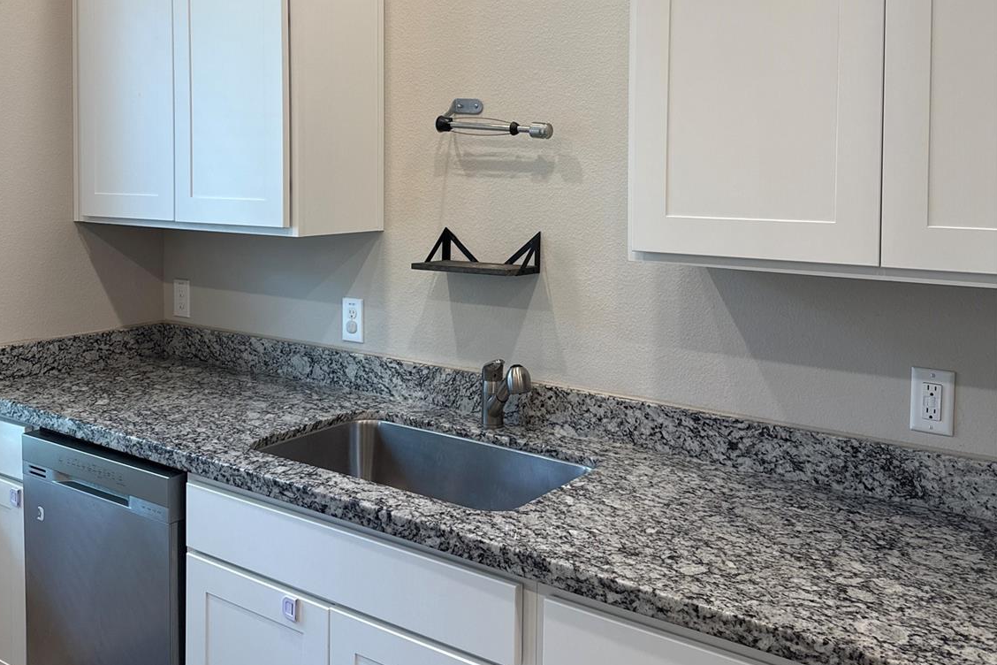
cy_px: 197
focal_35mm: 34
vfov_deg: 38.2
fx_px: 942
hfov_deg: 55.8
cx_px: 491
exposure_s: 1/120
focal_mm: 6.76
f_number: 1.78
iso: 160
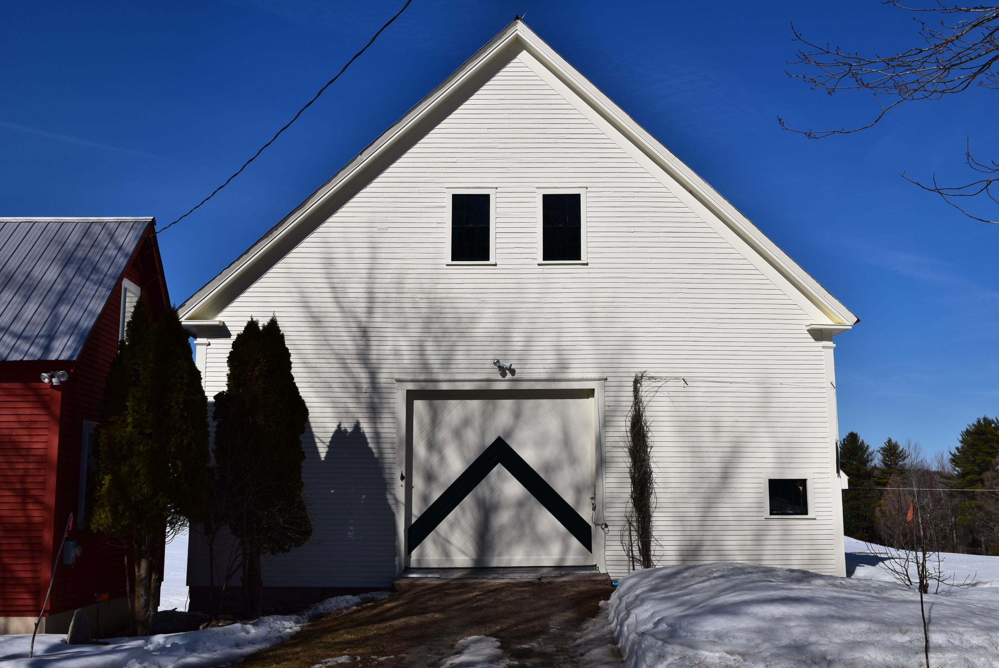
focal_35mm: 36
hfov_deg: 53.1
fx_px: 1000
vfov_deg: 36.9
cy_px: 334
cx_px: 500
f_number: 13
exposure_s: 1/800
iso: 200
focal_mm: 24
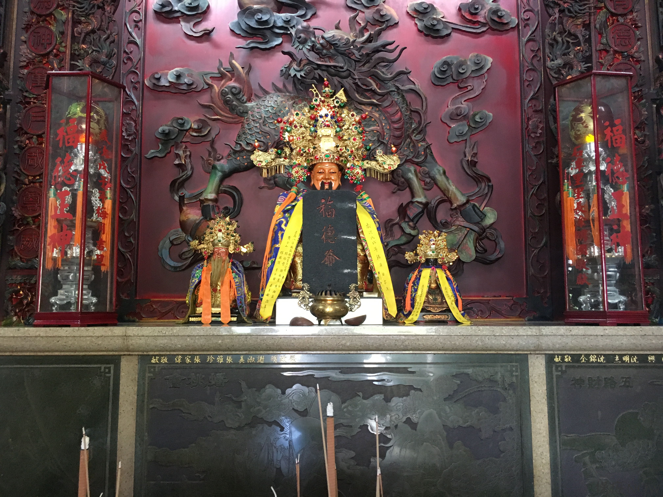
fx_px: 555
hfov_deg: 61.7
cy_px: 248
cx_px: 332
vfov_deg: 48.2
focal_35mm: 29
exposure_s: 1/30
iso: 200
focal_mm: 4.15
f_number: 2.2
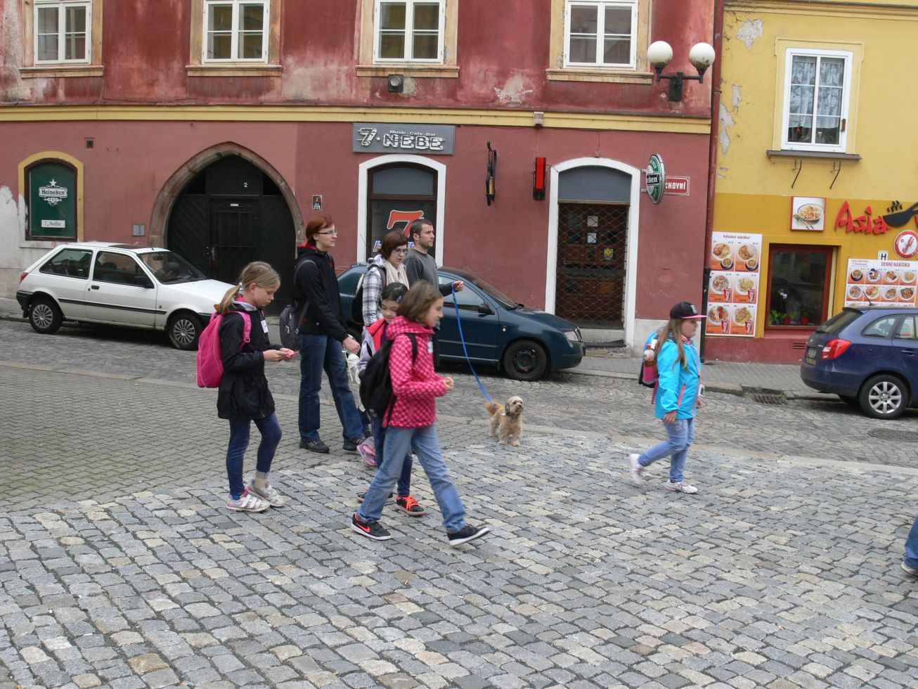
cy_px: 344
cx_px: 459
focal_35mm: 35
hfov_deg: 52.6
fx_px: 928
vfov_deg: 40.7
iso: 100
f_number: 4.5
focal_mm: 7.4
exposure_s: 1/100
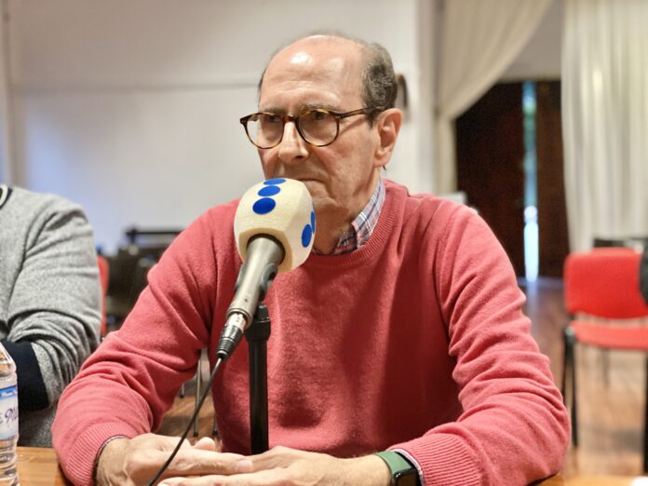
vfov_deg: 28.0
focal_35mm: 52
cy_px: 243
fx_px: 973
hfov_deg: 36.8
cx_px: 324
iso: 400
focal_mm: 6
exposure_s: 1/33
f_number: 2
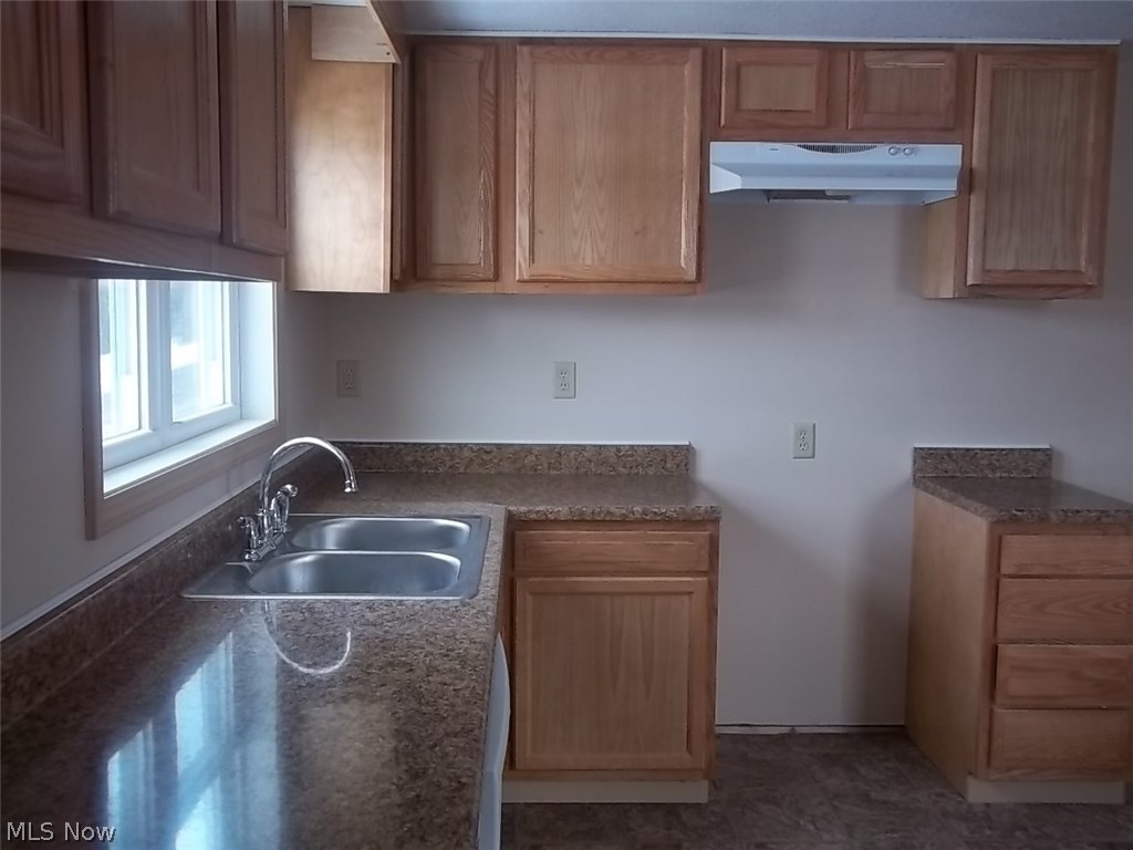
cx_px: 566
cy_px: 425
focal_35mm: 32
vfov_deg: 44.2
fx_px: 1047
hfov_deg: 56.8
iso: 80
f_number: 2.9
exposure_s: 1/40
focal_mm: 5.7
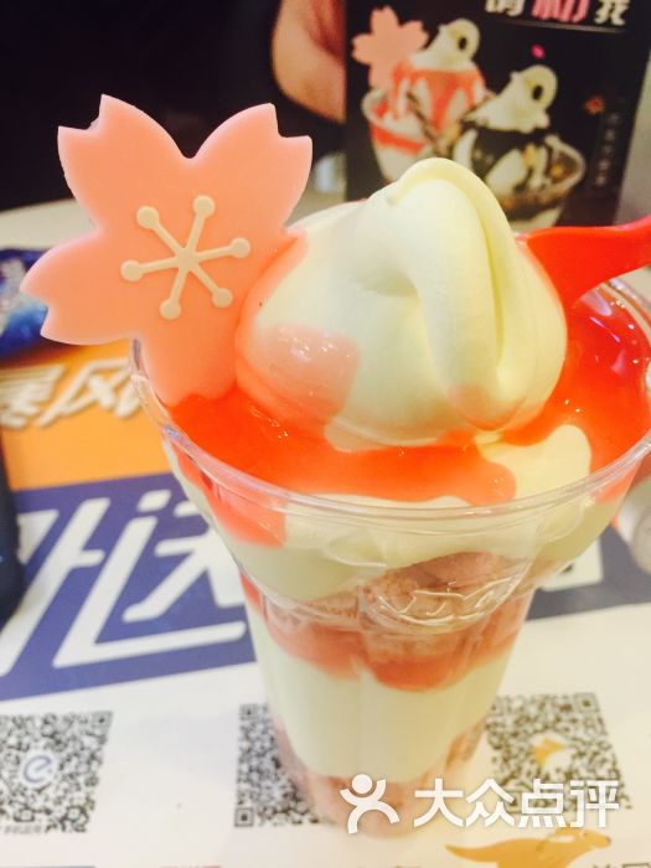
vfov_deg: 61.7
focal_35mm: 29
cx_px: 326
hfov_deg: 48.2
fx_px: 727
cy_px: 434
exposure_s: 1/17
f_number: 2.2
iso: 125
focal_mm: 4.15
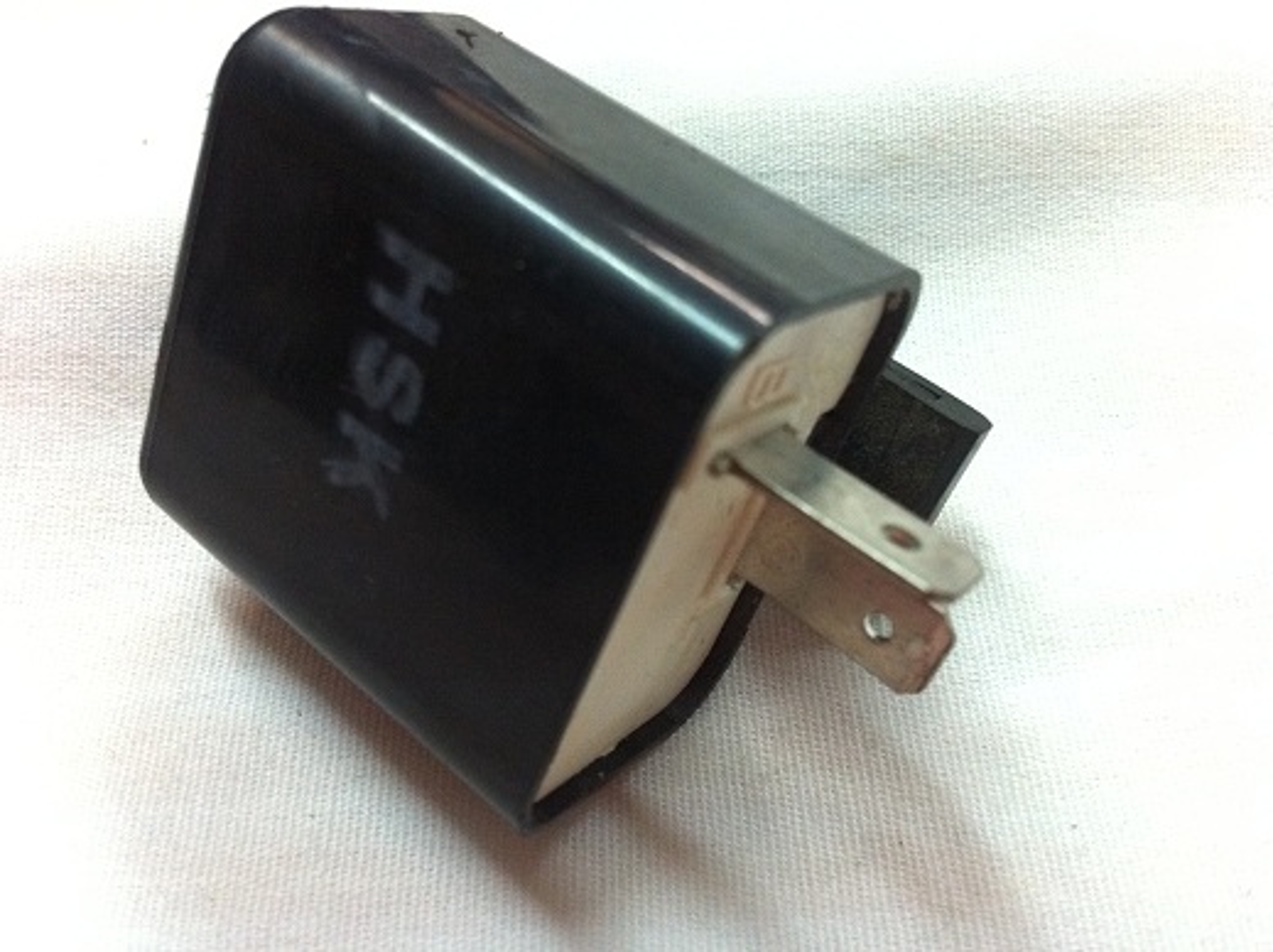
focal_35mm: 35
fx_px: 1286
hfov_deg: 52.7
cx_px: 636
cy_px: 476
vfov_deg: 40.6
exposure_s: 1/17
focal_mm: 3.85
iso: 250
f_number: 2.8
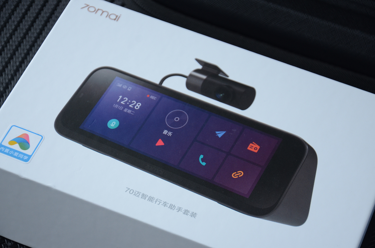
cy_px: 124
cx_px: 188
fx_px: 1403
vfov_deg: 10.1
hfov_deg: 15.2
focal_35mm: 135
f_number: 5.6
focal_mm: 90
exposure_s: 1/160
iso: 400
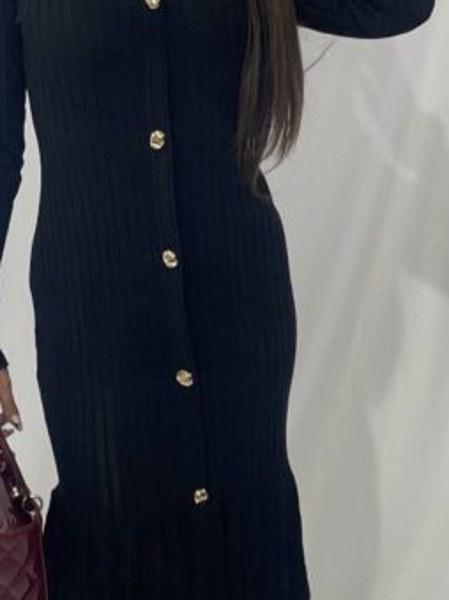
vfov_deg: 32.7
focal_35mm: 59
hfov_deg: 24.7
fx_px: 1021
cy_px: 285
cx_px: 171
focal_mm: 5.1
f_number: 1.6
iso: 50
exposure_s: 1/100
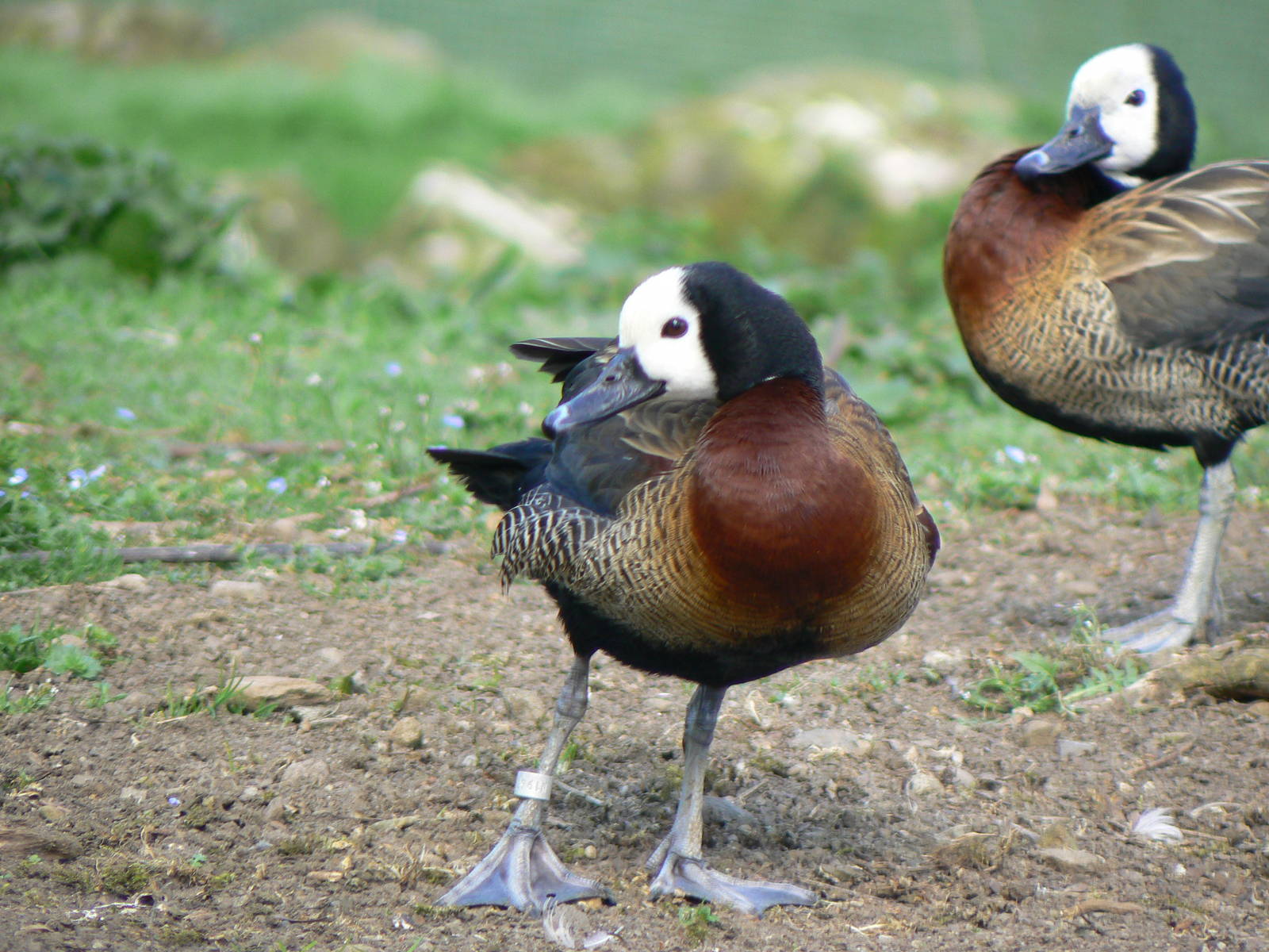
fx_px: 15837
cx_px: 634
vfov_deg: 3.4
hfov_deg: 4.6
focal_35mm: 432
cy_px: 476
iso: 80
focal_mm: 72
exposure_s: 1/100
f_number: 4
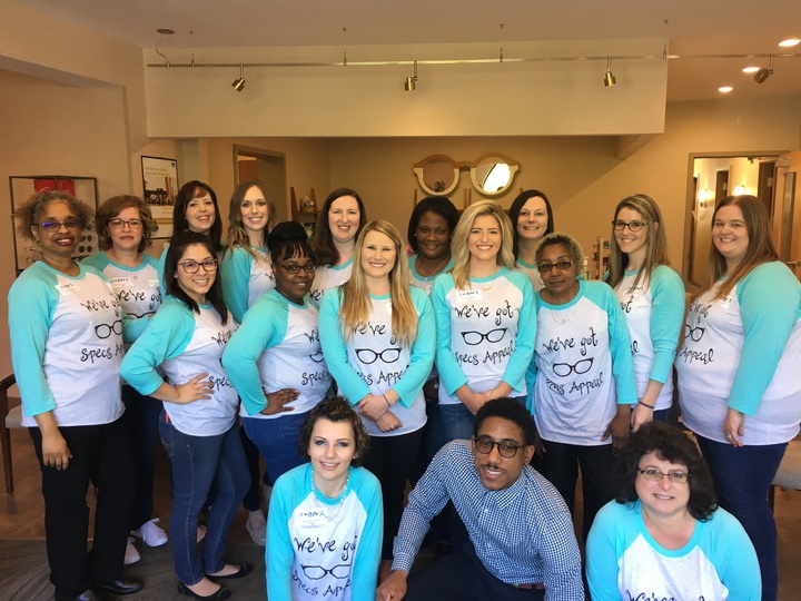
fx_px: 671
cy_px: 300
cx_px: 400
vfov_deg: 48.2
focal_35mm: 29
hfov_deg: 61.7
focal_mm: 4.15
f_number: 2.2
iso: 50
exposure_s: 1/30
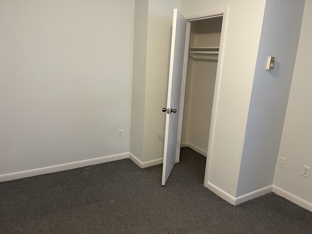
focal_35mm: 26
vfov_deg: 53.1
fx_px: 234
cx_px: 156
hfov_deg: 67.3
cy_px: 117
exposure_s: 1/60
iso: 160
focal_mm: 5.1
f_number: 1.6
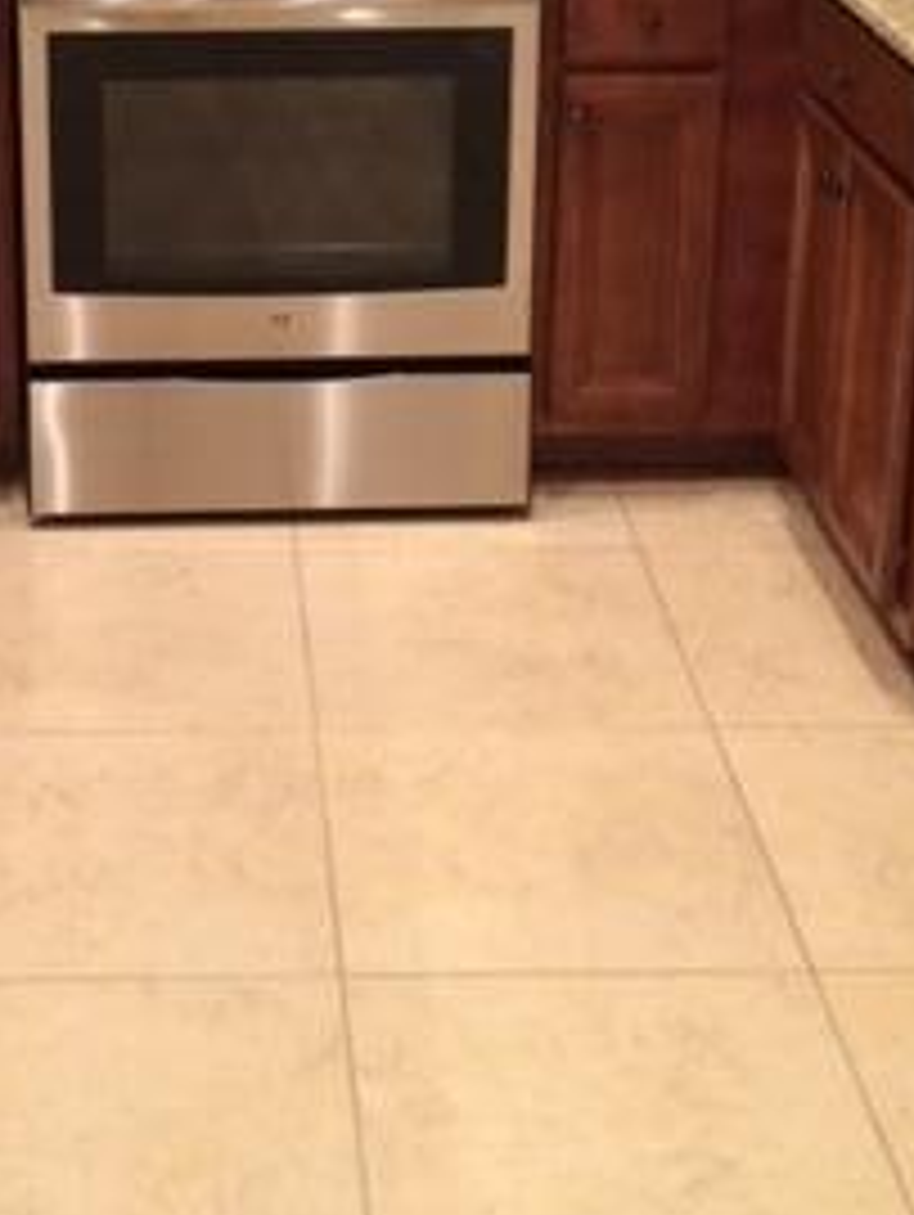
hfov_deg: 20.6
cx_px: 243
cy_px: 63
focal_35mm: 71
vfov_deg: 26.2
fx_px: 2496
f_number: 2.2
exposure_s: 1/30
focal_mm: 4.12
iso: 250
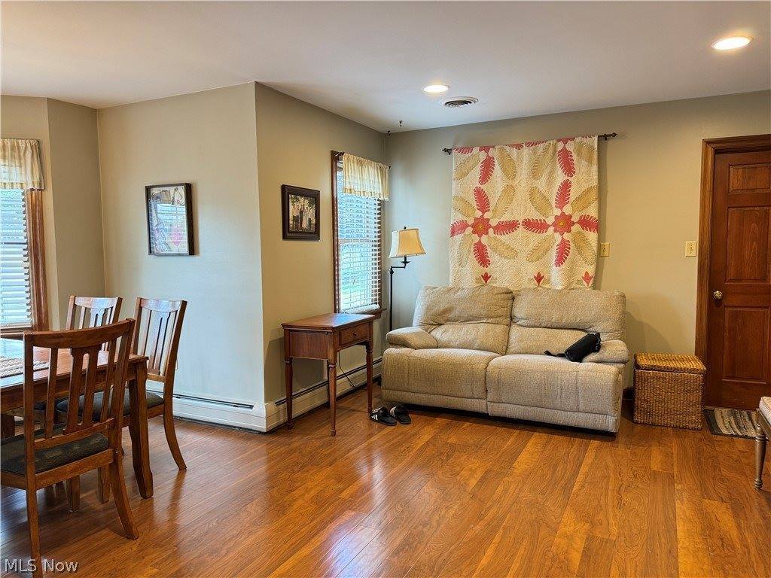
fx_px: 535
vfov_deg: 56.8
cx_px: 386
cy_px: 289
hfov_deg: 71.6
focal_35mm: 24
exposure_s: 1/60
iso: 160
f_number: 1.78
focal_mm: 6.76
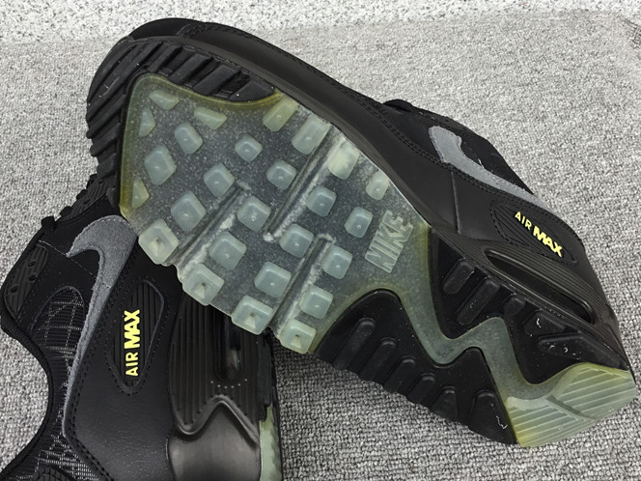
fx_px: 778
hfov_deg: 44.8
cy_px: 212
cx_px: 320
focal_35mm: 42
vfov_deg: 34.3
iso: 25
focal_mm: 3.3
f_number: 2.4
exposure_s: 1/145
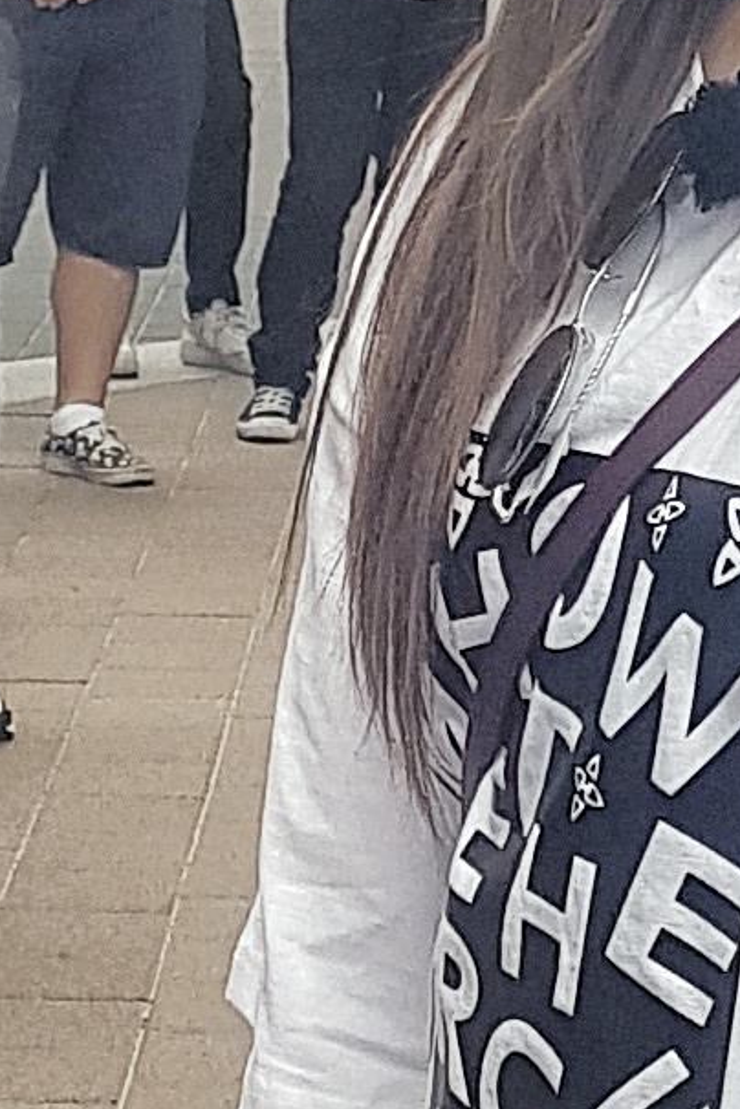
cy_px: 587
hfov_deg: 7.6
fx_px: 5550
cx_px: 161
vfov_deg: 11.4
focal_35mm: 180
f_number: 1.7
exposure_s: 1/1312
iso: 40
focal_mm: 4.2
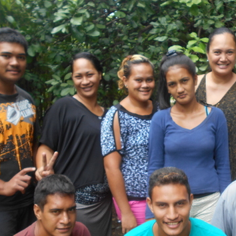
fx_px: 370
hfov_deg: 34.7
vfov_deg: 35.1
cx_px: 172
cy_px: 150
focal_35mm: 48
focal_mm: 5.1
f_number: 3.4
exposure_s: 1/125
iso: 80
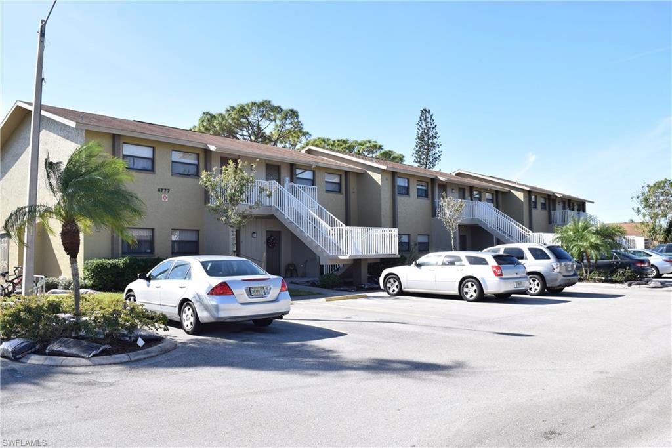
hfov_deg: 61.9
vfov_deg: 43.6
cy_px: 224
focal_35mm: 30
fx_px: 560
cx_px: 336
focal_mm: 20
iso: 400
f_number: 9
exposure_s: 1/400
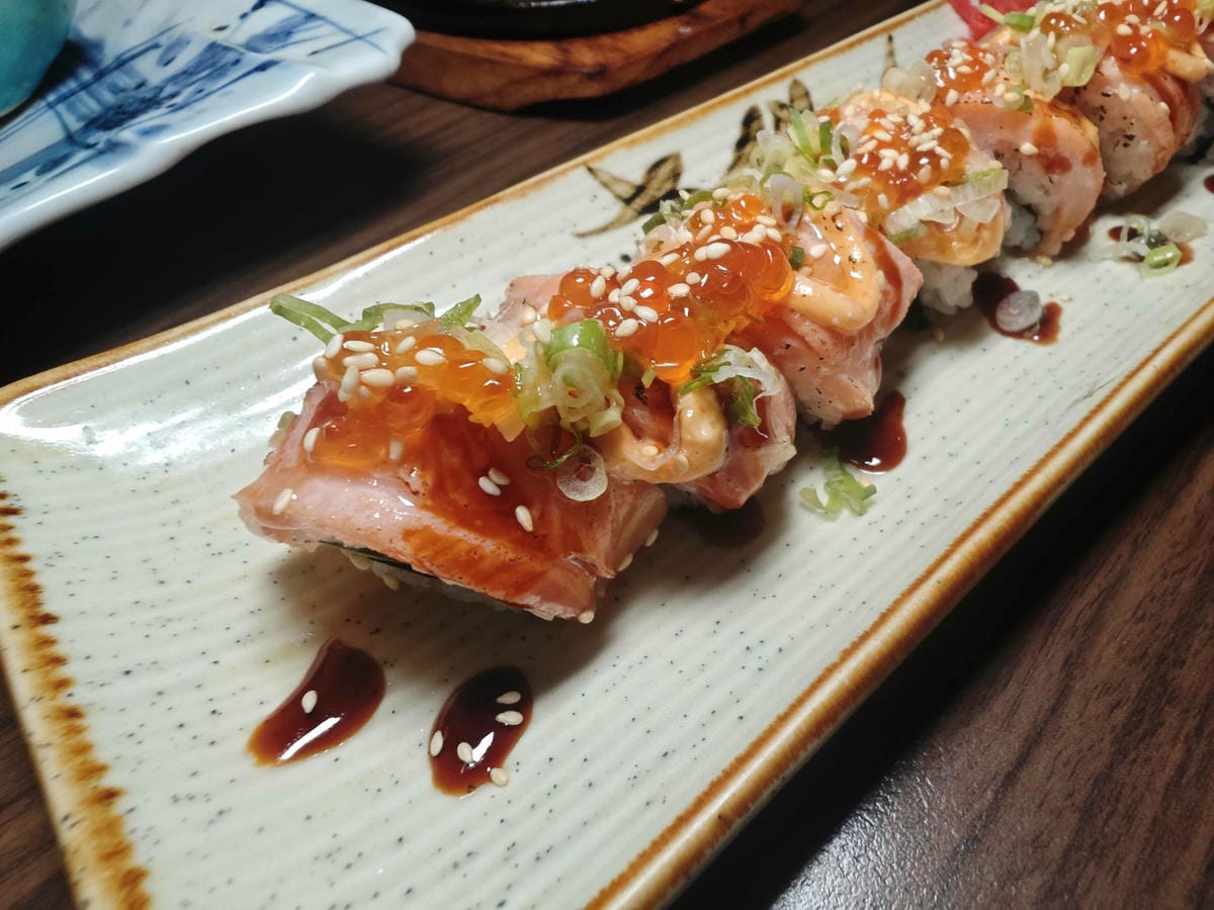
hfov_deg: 73.9
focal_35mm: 23
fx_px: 807
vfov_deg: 58.9
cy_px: 455
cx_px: 607
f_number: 1.8
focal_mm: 2.03
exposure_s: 1/60
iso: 125
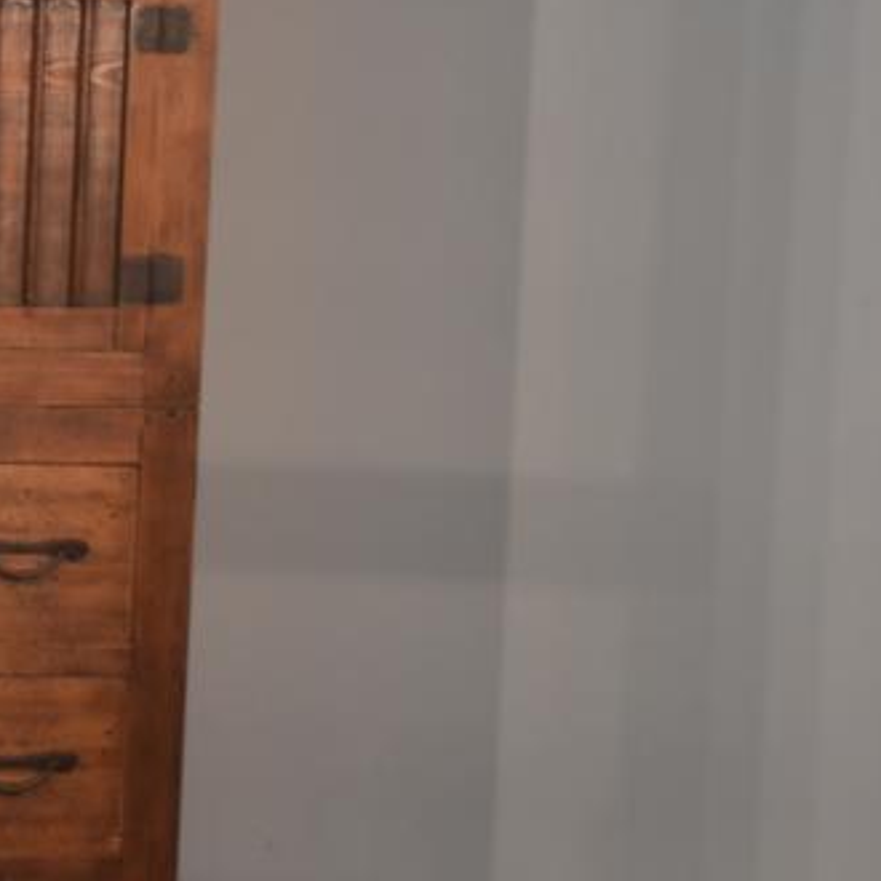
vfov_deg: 13.0
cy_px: 268
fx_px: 3858
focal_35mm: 134
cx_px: -246
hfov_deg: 12.6
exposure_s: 1/60
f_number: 4.2
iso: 560
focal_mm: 32
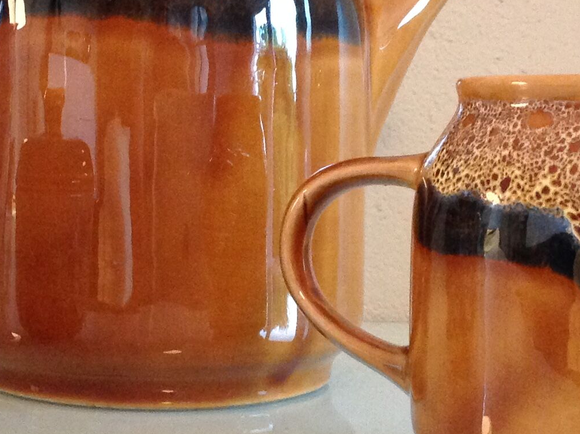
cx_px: 195
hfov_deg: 21.7
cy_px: 165
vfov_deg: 16.4
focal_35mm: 90
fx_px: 1506
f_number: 2.4
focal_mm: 4.28
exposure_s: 1/17
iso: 320
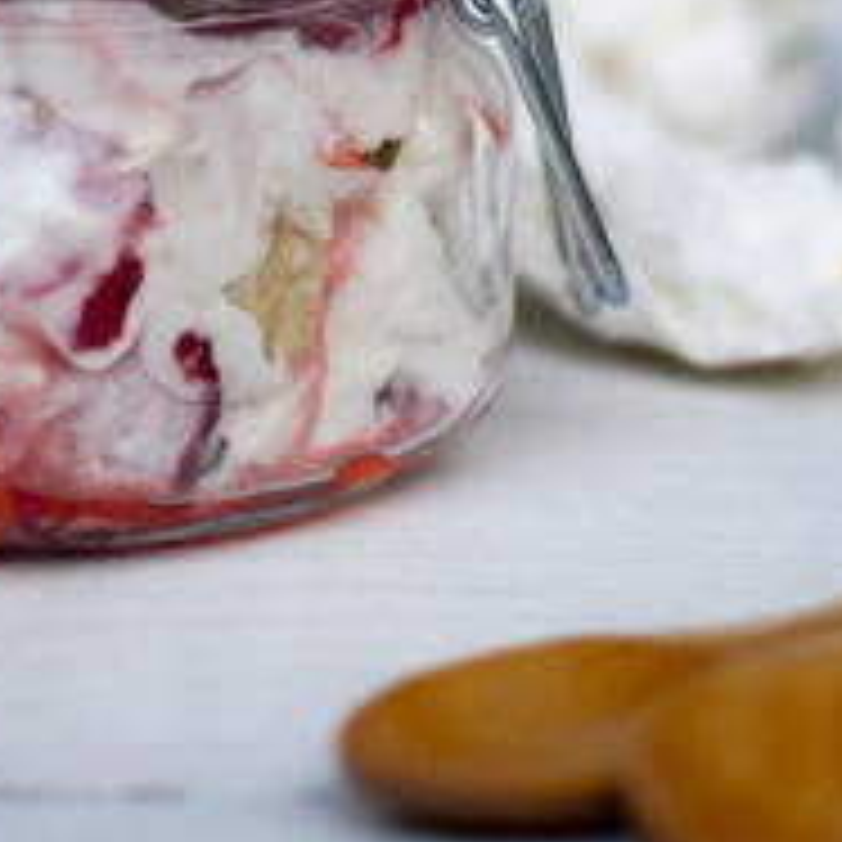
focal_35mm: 224
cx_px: 547
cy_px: 2
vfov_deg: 7.8
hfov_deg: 7.8
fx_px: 6164
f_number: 2
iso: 200
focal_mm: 50
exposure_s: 1/1000
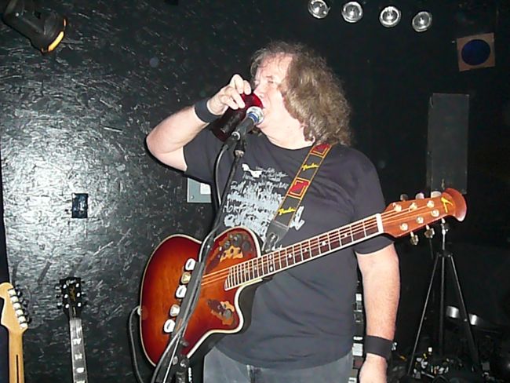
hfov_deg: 52.6
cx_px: 255
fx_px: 516
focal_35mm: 35
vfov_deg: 40.7
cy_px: 192
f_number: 2.8
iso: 800
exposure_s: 1/30
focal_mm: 5.2
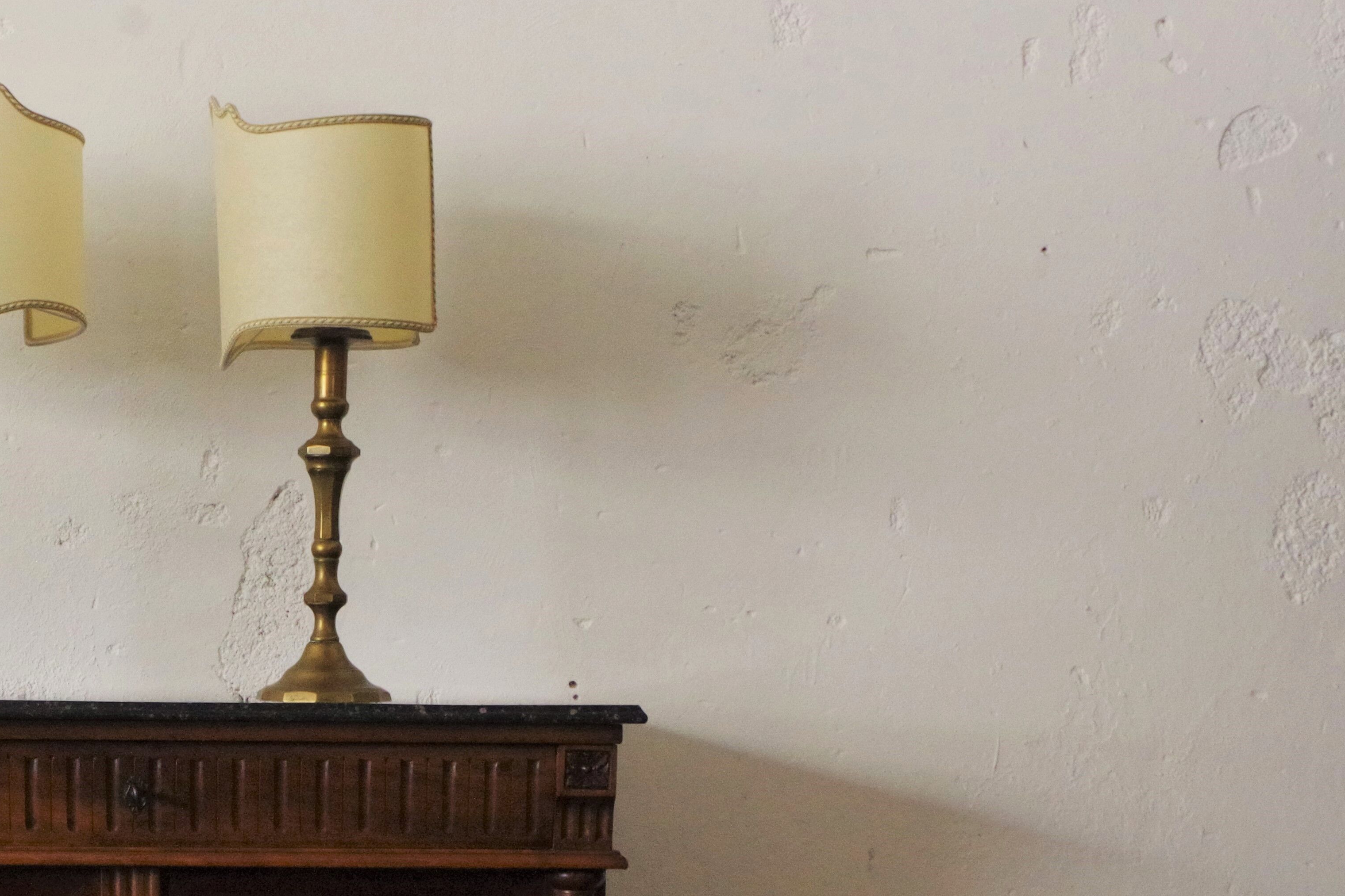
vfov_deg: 17.4
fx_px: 2877
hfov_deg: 25.6
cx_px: 176
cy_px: 819
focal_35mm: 77
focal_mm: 26.25
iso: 3200
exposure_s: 1/125
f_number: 8
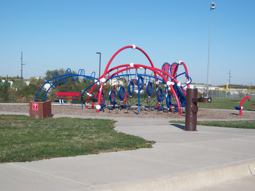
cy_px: 96
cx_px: 128
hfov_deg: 31.2
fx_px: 457
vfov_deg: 23.7
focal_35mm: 62
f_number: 12.6
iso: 80
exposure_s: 1/125
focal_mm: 11
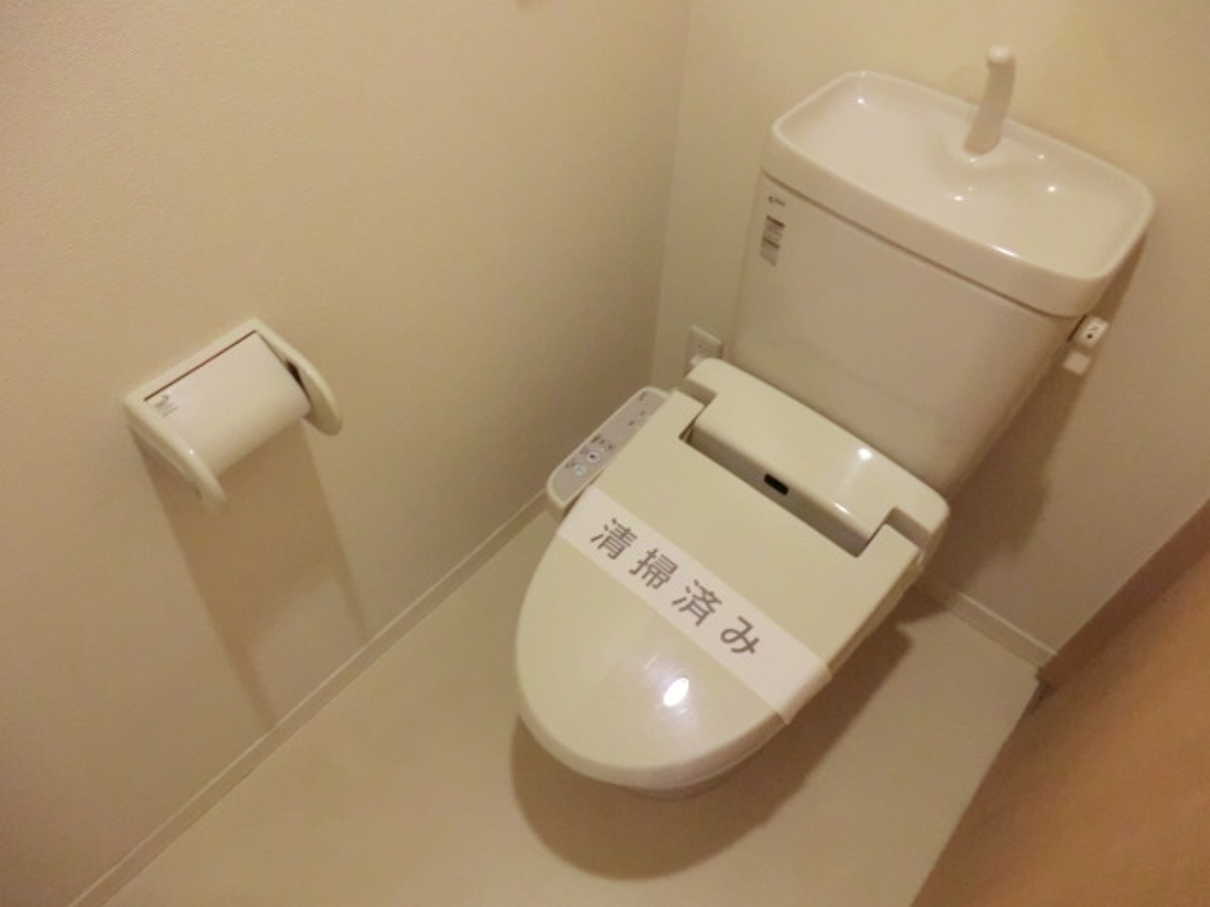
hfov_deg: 71.6
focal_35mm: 24
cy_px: 454
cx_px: 605
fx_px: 839
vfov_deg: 56.8
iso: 800
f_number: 3.2
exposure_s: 1/30
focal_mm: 4.3
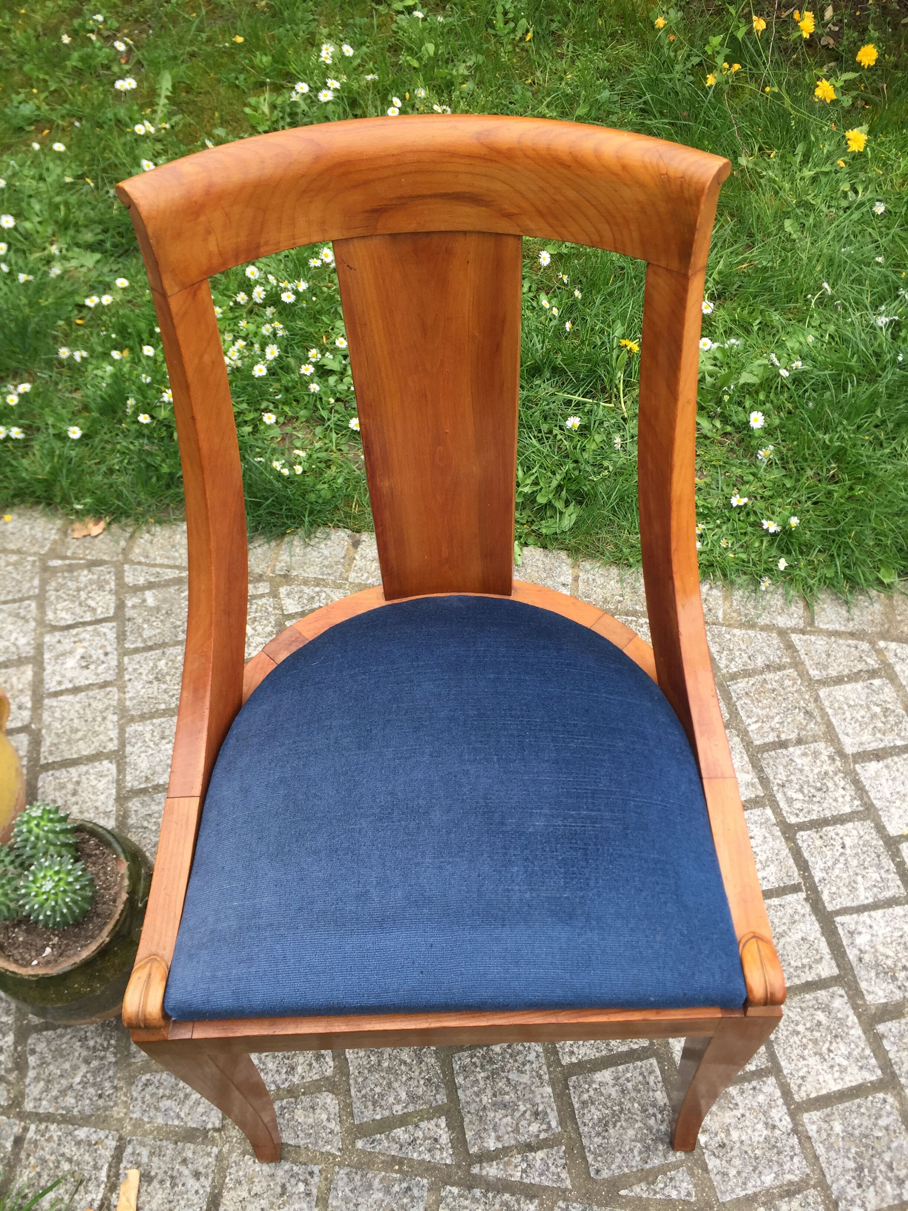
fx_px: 1014
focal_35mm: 29
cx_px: 454
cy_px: 606
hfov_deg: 48.2
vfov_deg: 61.7
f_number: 2.2
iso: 32
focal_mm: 4.15
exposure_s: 1/314
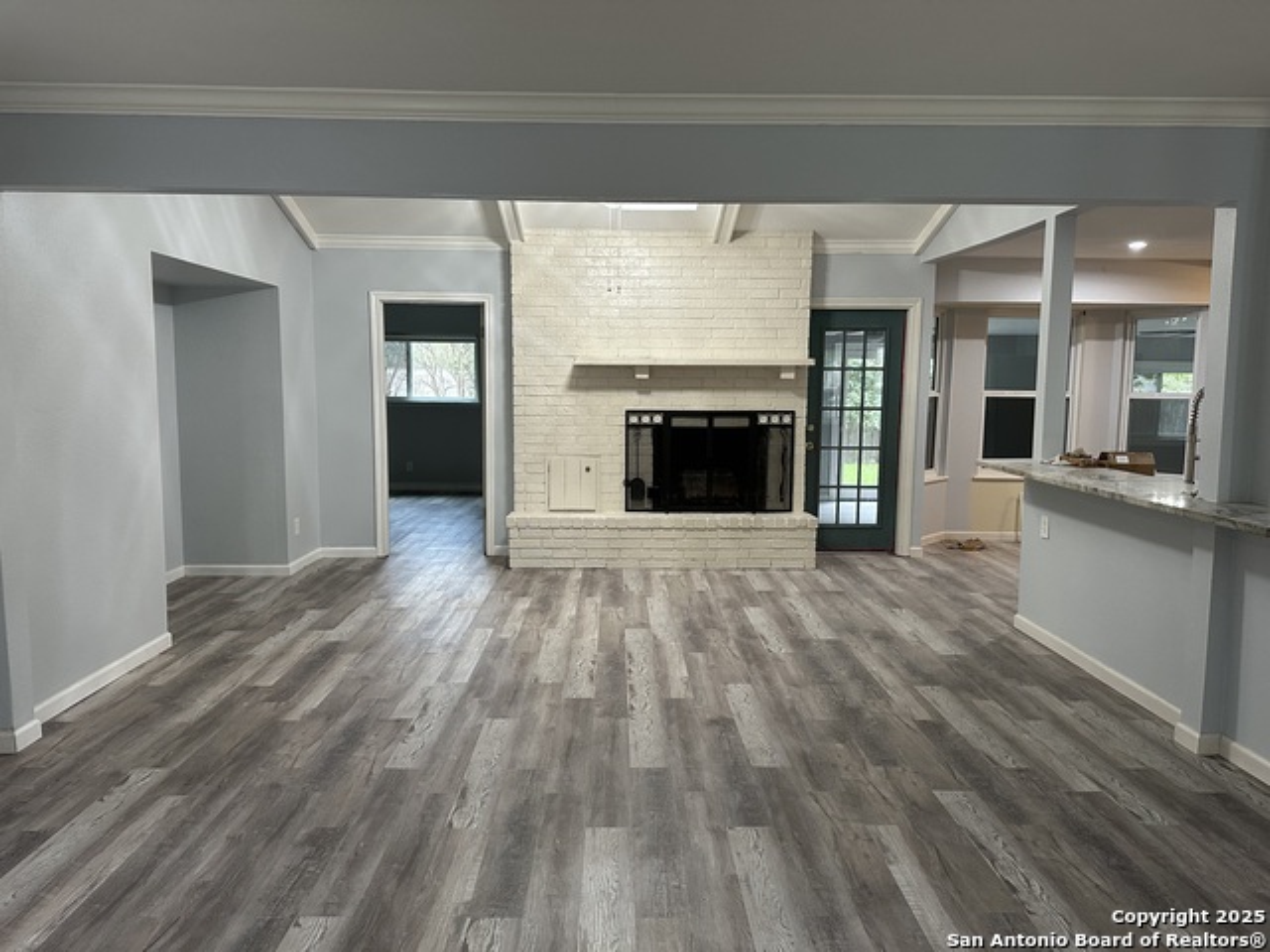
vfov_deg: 56.8
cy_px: 476
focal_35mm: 24
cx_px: 635
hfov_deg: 71.6
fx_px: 881
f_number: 1.78
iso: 250
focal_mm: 6.86
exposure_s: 1/60
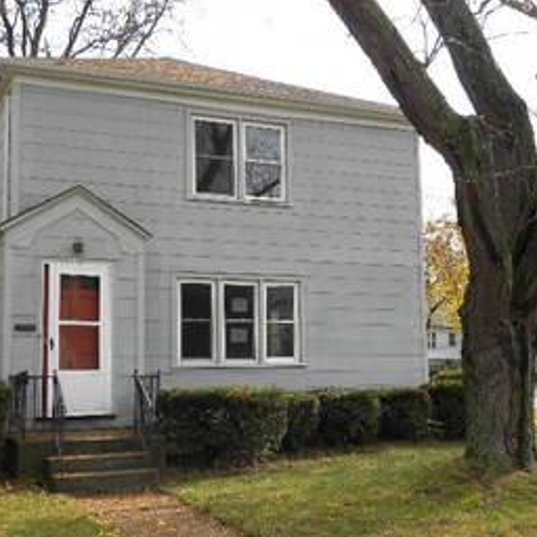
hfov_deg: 34.6
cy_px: 271
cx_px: 237
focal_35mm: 49
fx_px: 860
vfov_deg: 34.7
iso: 64
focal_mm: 7.3
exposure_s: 1/171
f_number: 4.5
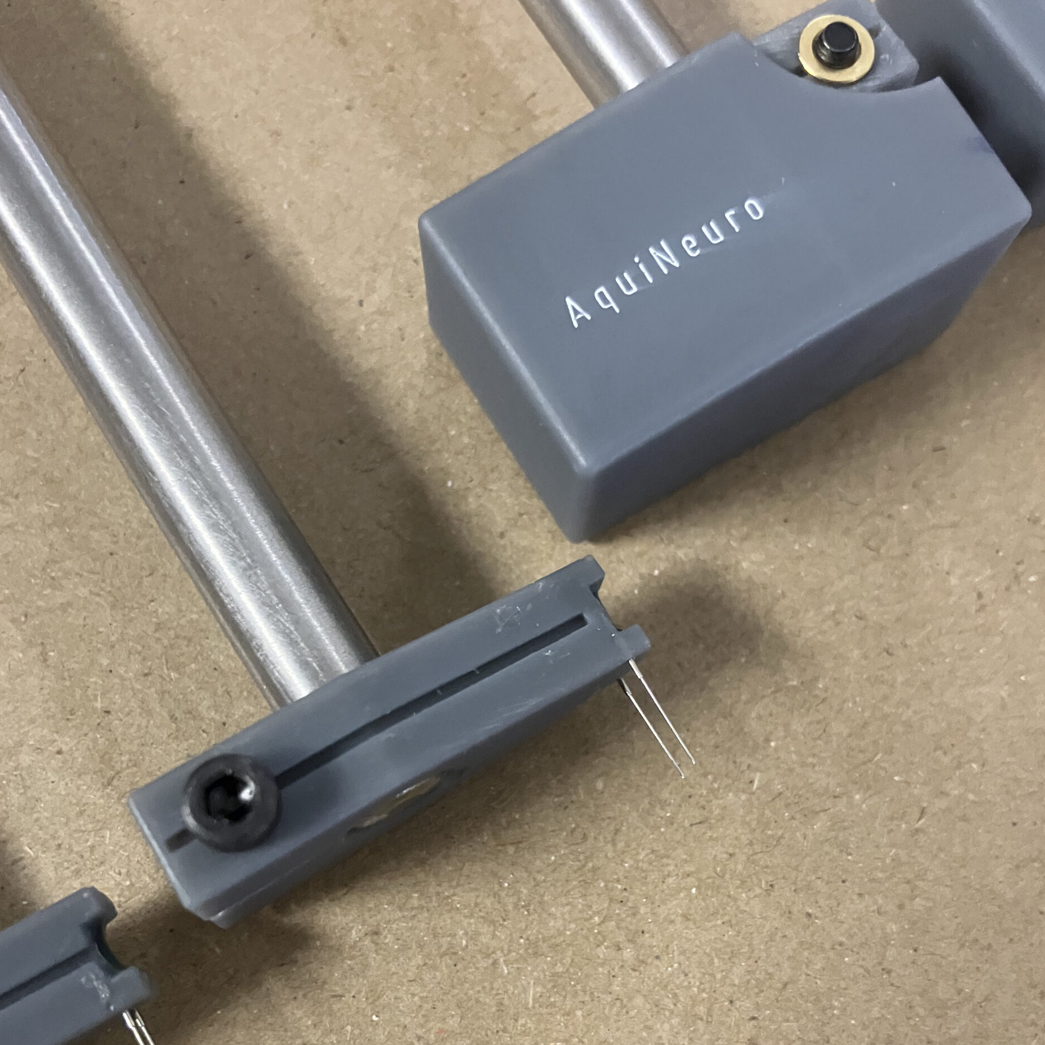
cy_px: 685
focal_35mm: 34
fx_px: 1161
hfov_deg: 48.4
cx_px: 528
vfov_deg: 47.8
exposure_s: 1/56
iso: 320
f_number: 1.8
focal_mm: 3.99
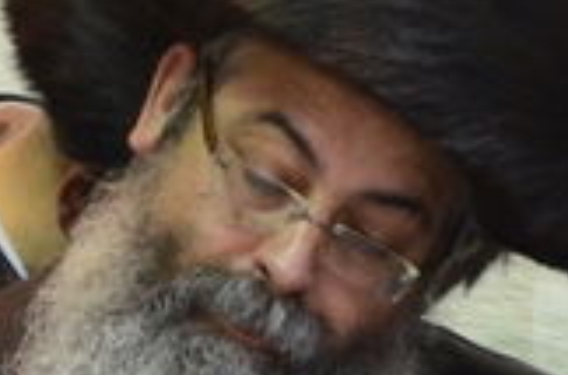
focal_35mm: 2087
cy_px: 796
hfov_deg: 1.0
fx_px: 32832
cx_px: -196
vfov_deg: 0.7
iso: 1600
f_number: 5.3
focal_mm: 220
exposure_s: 1/25
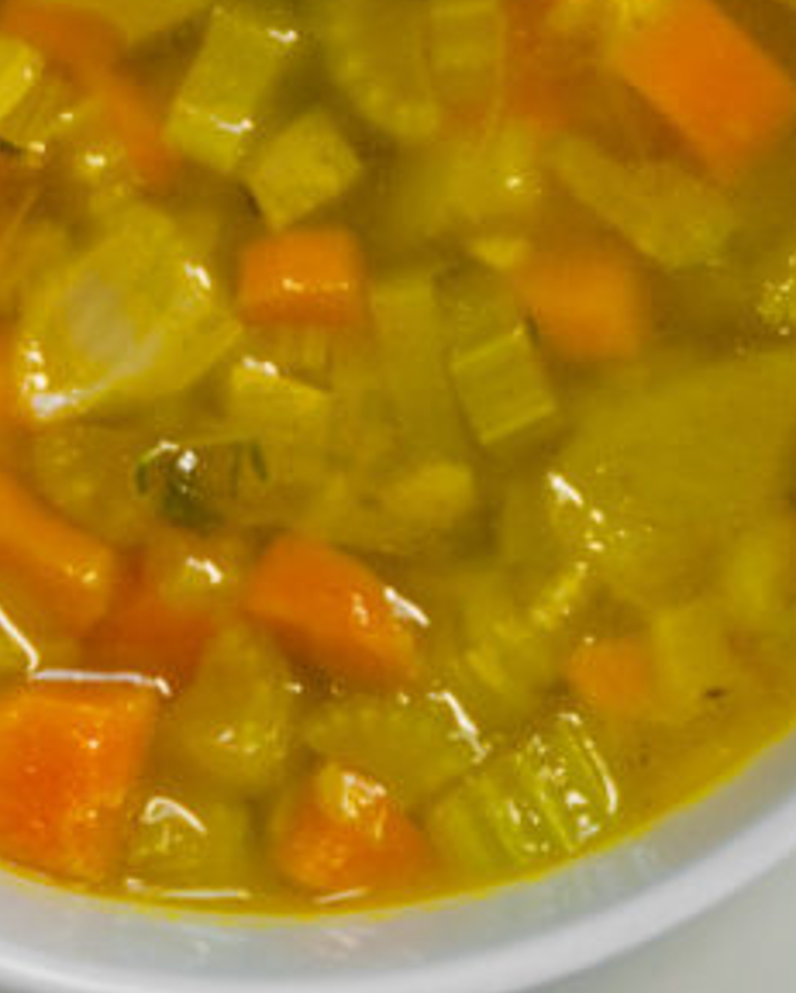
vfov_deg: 4.3
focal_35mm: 450
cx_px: 727
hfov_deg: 3.4
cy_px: -245
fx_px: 13231
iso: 640
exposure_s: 1/160
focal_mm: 90
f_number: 3.5
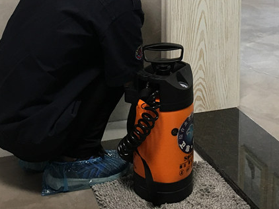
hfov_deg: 34.9
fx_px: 443
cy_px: 15
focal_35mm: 55
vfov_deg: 25.6
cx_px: 131
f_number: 2.2
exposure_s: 1/17
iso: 40
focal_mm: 4.15
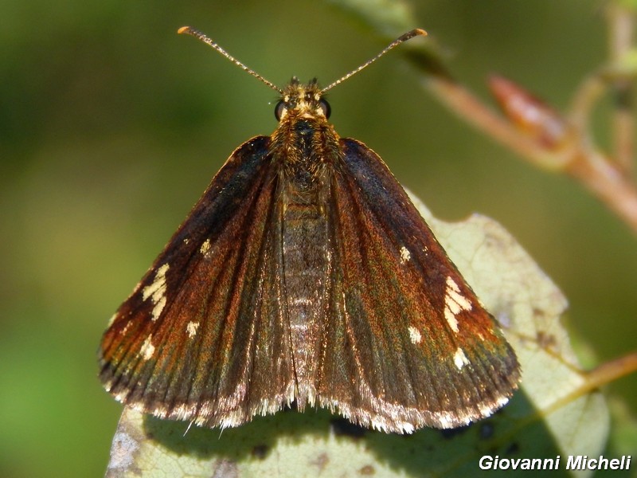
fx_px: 3386
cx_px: 318
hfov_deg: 10.7
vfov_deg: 8.1
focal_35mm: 184
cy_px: 239
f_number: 5.3
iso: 125
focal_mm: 32.8
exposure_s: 1/320
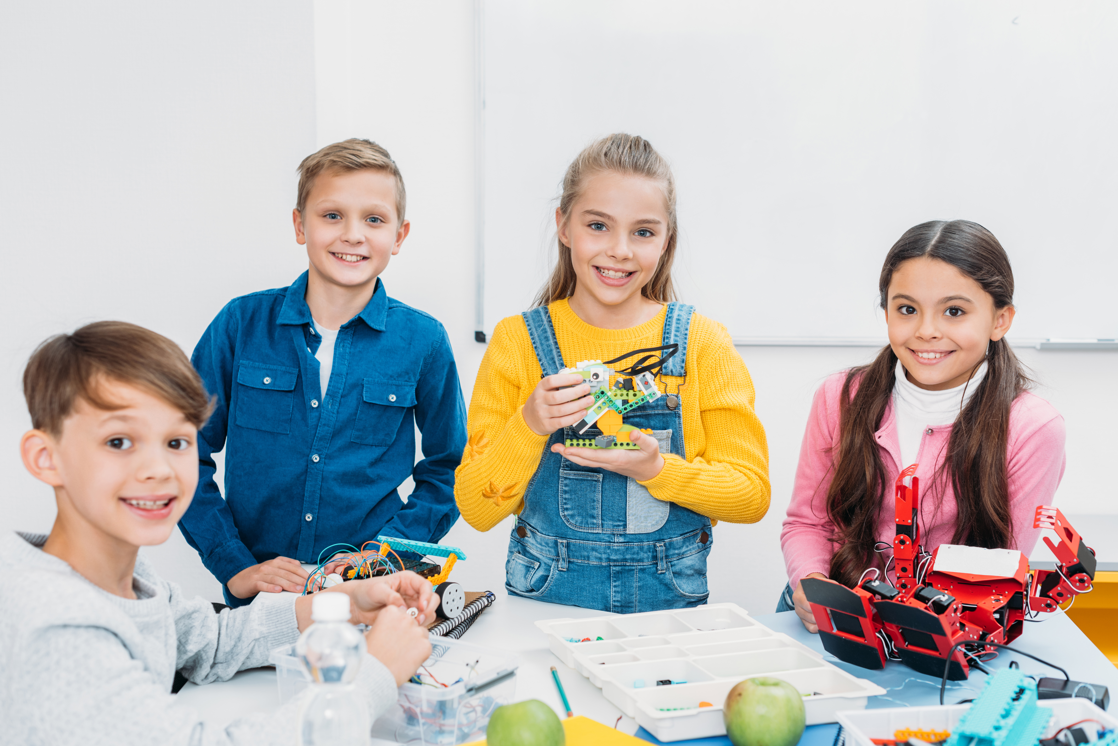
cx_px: 559
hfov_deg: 39.6
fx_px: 1553
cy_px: 373
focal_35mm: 50
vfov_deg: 27.0
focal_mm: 50
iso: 125
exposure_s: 1/160
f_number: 4
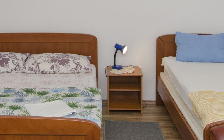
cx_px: 82
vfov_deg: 21.5
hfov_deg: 36.0
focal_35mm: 56
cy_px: -27
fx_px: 342
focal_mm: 10
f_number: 8
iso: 250
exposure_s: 1/200
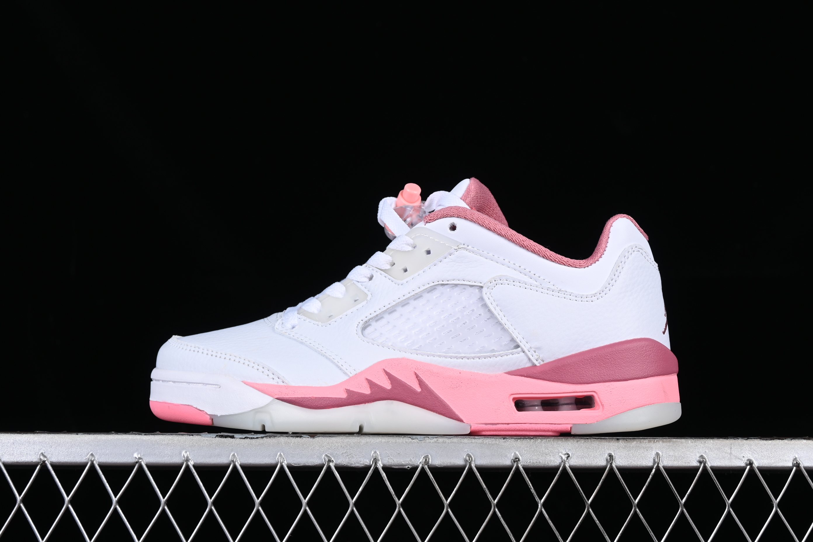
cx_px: 406
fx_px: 1694
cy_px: 271
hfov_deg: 27.0
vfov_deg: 18.2
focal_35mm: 75
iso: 160
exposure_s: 1/100
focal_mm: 50
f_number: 8
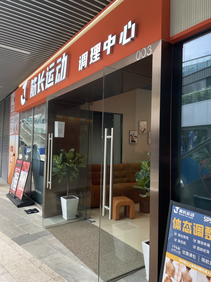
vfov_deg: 67.3
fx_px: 211
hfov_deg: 53.1
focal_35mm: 26
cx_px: 106
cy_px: 141
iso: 32
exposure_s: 1/159
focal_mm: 4.2
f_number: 1.6
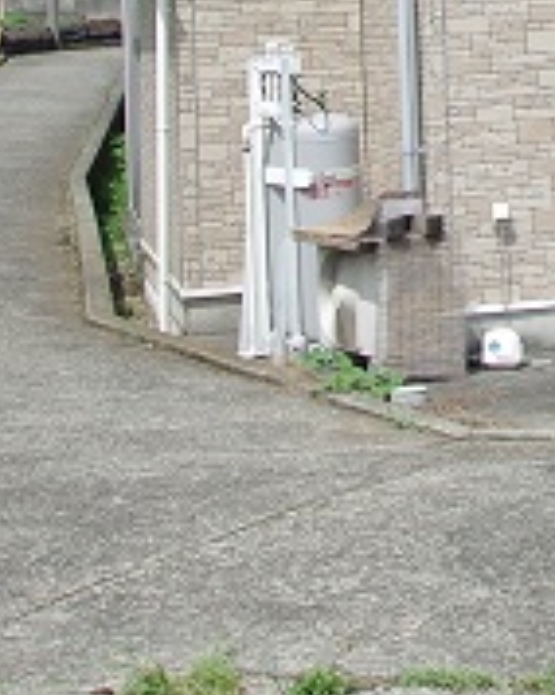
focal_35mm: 107
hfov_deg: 13.4
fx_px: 2201
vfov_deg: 16.7
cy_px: -267
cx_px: 891
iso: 100
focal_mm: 15
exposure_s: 1/250
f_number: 8
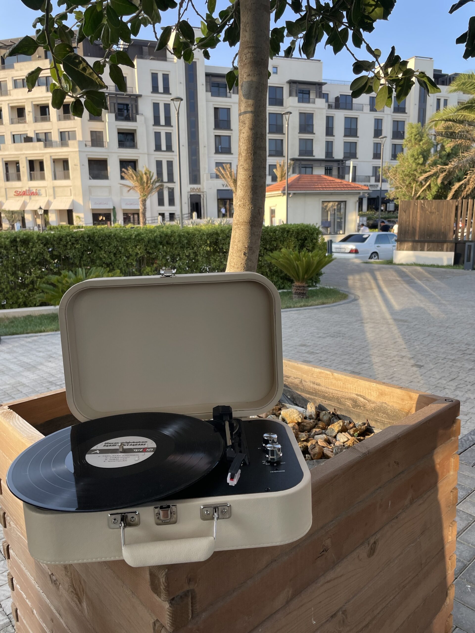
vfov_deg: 67.3
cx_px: 238
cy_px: 316
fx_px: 476
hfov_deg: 53.1
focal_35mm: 26
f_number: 1.6
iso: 32
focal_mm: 4.2
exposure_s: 1/355
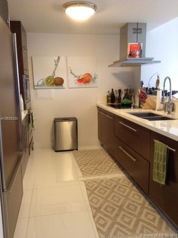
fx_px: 227
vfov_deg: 55.4
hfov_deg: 42.8
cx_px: 89
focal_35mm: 33
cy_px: 119
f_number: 2.4
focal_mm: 3.3
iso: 100
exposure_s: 1/24
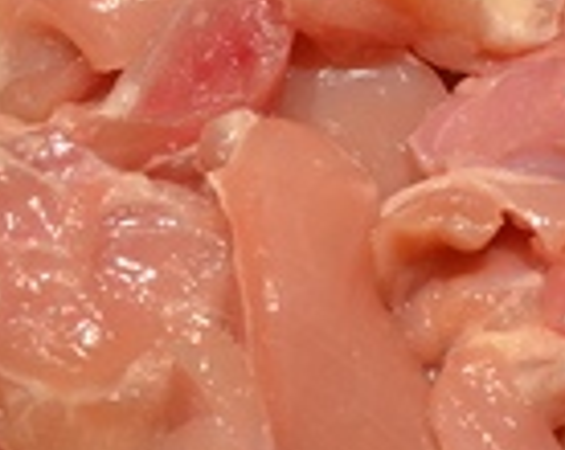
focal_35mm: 179
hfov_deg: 10.7
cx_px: 524
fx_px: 2984
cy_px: 239
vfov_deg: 8.6
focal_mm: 35
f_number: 5
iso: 800
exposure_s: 1/60
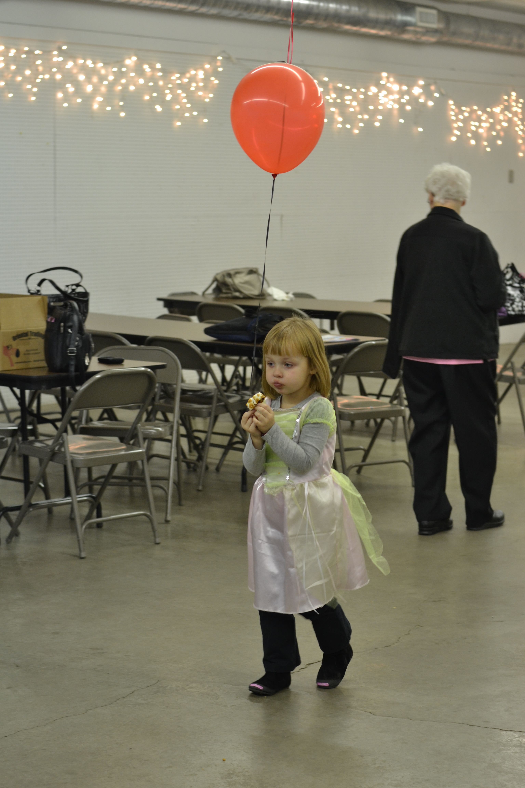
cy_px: 394
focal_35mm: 75
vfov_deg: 27.0
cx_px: 262
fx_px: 1640
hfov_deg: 18.2
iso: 400
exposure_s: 1/50
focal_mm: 50
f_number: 3.5
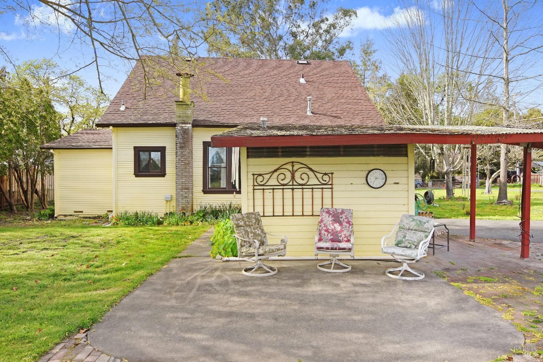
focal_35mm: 22
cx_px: 272
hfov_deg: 77.3
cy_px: 181
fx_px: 339
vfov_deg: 56.1
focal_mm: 15
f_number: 7.1
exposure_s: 1/200
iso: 100
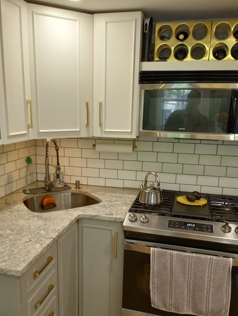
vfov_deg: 56.6
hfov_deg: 44.2
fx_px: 293
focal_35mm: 32
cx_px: 107
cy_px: 178
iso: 425
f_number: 1.8
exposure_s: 1/30
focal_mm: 4.27
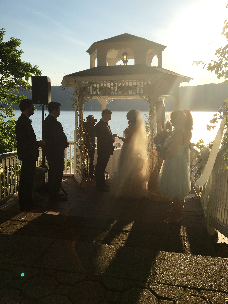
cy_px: 152
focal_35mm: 29
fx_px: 255
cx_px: 114
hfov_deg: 48.2
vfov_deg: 61.7
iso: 25
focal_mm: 4.15
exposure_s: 1/2198
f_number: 2.2
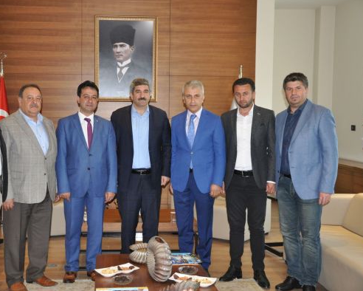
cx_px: 146
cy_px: 145
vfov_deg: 31.5
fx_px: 516
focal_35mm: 48
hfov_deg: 38.6
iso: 800
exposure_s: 1/60
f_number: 4
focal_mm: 28
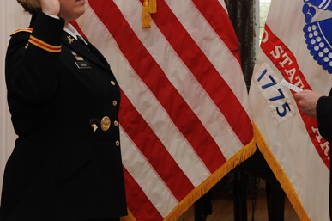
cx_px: 247
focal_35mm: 96
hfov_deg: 21.1
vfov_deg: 14.1
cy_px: 39
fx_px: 884
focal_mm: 58
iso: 800
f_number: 7.1
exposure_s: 1/60
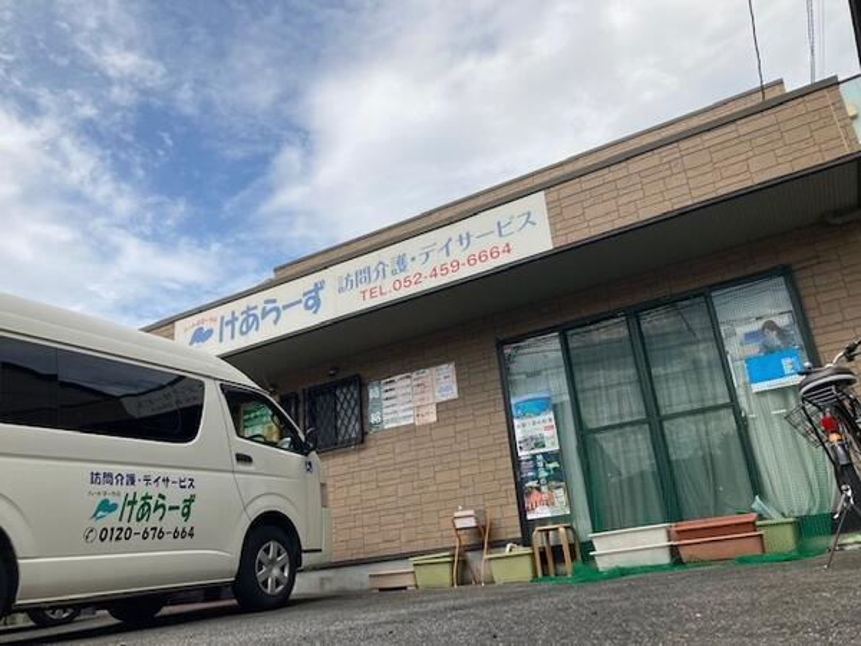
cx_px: 430
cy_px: 323
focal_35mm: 28
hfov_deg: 63.4
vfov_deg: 49.7
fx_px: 696
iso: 20
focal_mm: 3.99
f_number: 1.8
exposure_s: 1/2288
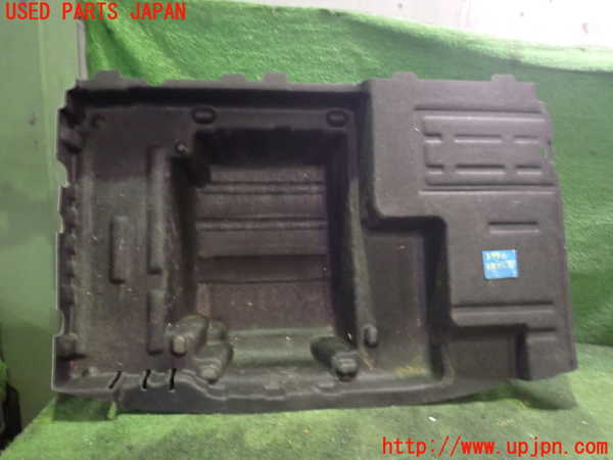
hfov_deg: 60.0
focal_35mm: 30
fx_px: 531
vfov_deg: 46.8
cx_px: 306
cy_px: 230
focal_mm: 5.4
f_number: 2.3
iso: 800
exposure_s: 1/13
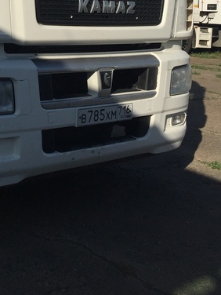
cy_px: 15
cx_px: 3
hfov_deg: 22.4
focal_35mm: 63
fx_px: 536
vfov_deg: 29.1
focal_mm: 4.15
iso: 32
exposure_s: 1/4950
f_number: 2.2
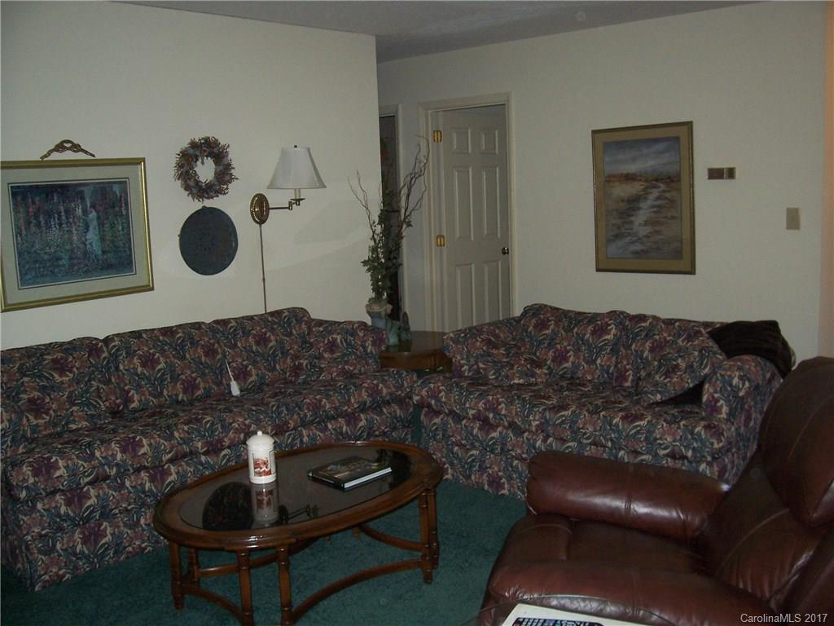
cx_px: 417
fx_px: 819
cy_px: 313
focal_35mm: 34
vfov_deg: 41.8
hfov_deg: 54.0
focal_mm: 5.6
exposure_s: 1/60
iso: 125
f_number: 2.7
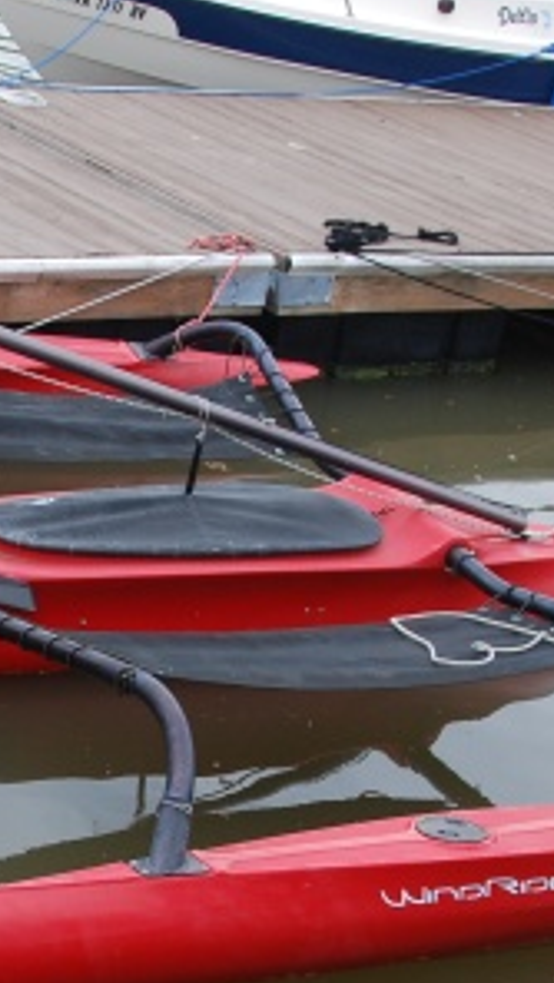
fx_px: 2215
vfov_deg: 24.8
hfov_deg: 14.0
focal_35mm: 85
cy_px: 691
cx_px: -13
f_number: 4.5
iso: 200
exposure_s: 1/80
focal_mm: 20
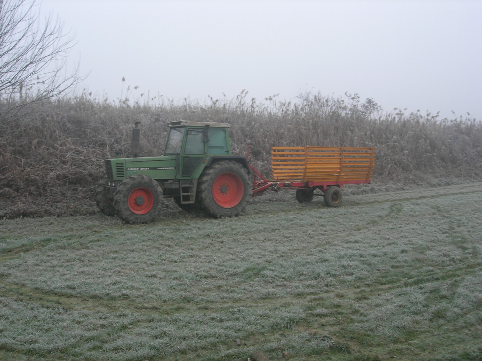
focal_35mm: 38
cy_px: 180
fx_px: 529
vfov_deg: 37.7
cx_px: 241
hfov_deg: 49.0
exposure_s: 1/76.3
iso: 64
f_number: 4.8
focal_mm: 7.8
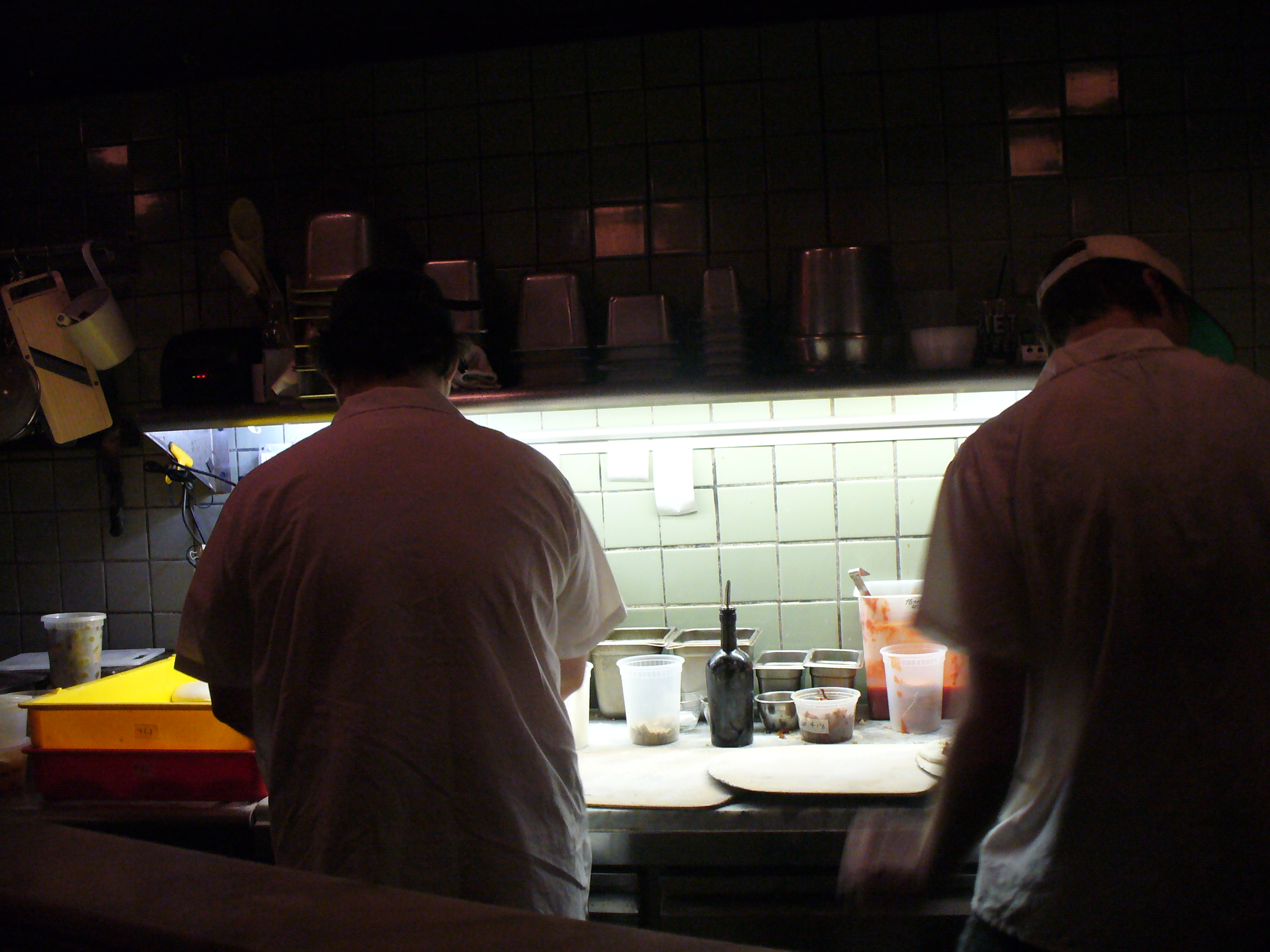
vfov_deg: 38.7
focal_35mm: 37
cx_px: 635
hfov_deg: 50.1
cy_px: 476
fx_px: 1357
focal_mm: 6.1
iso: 200
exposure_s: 1/13
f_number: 2.8
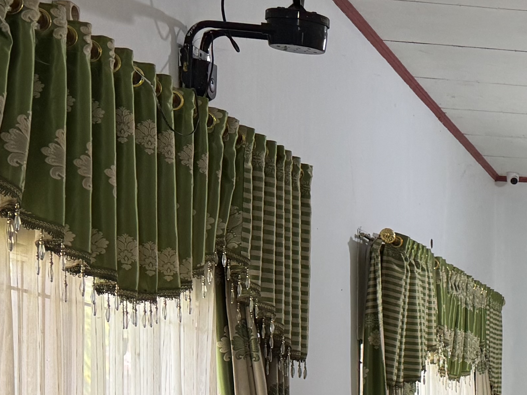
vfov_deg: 16.6
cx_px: 915
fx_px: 1309
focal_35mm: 86
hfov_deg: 18.4
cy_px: 451
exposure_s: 1/100
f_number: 1.78
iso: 160
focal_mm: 6.76
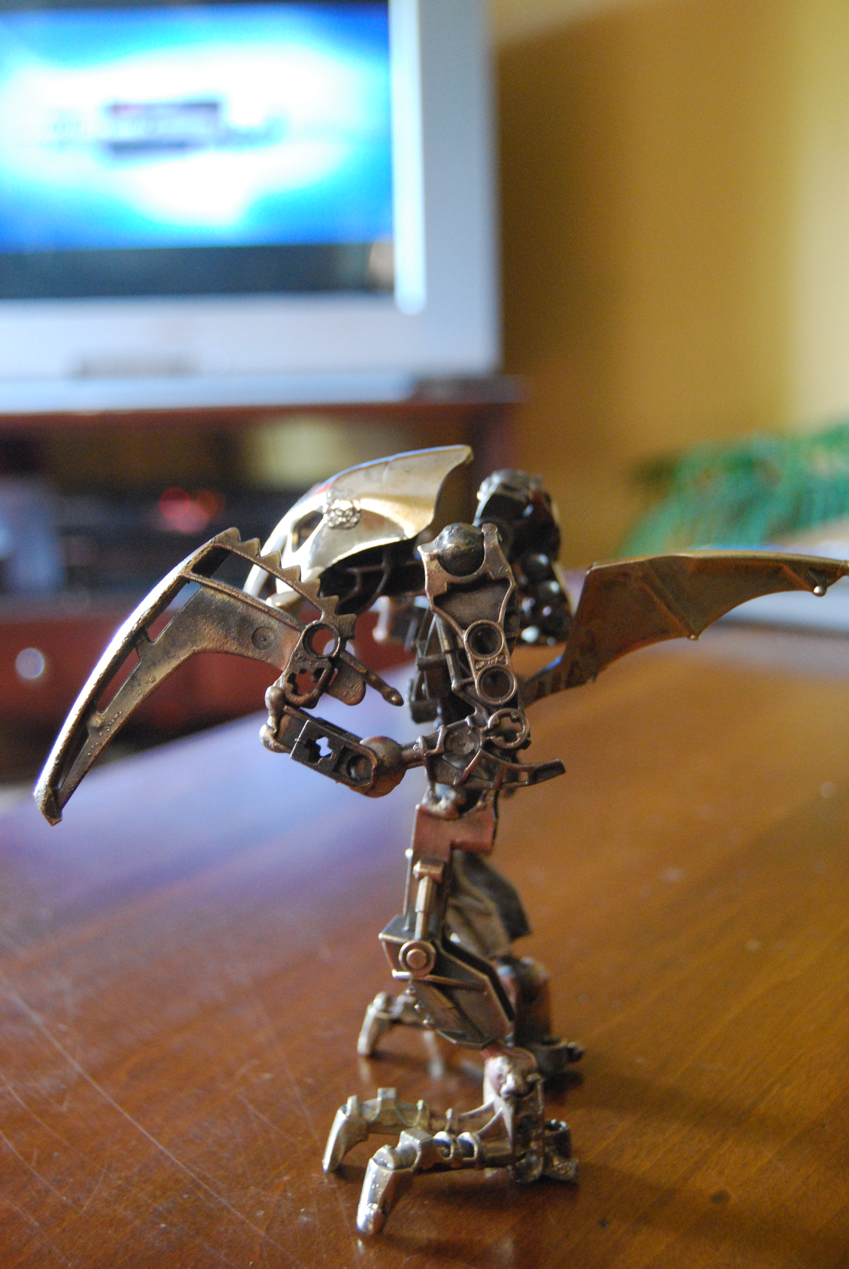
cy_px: 634
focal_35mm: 46
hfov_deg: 29.0
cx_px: 424
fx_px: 1640
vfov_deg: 42.3
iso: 1600
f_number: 4.5
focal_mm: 31
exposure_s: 1/25
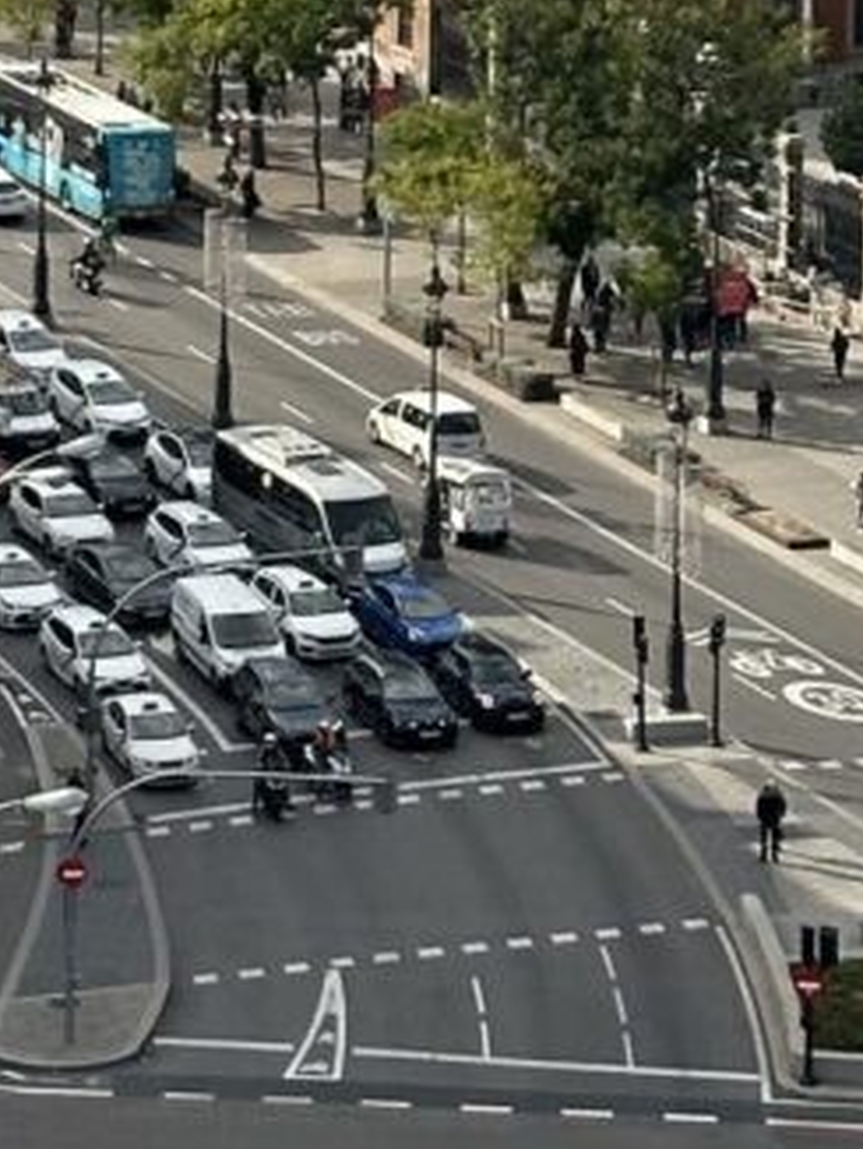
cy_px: -821
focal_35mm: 212
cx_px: -328
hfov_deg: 6.9
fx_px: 7038
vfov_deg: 9.0
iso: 64
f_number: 1.78
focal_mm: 6.86
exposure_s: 1/4367
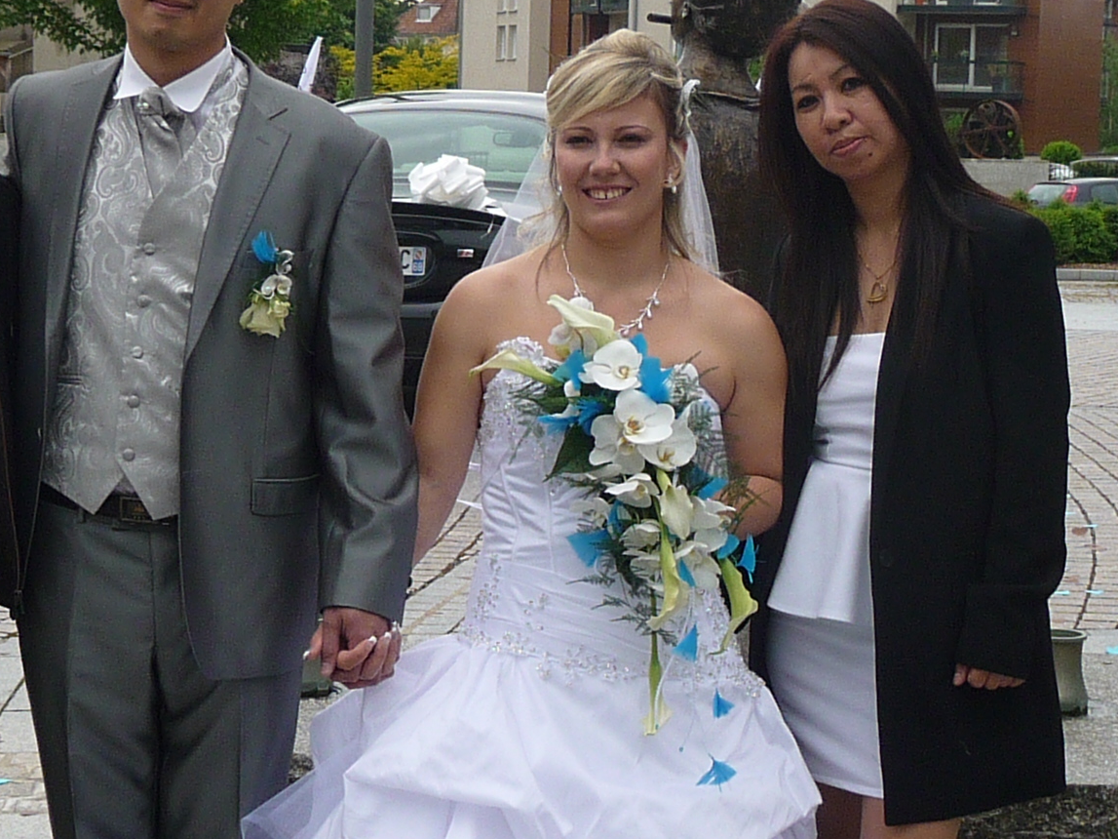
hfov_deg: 20.4
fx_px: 3100
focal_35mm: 96
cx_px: 471
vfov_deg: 15.4
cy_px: 461
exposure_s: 1/200
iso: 100
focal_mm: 5.3
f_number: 3.5
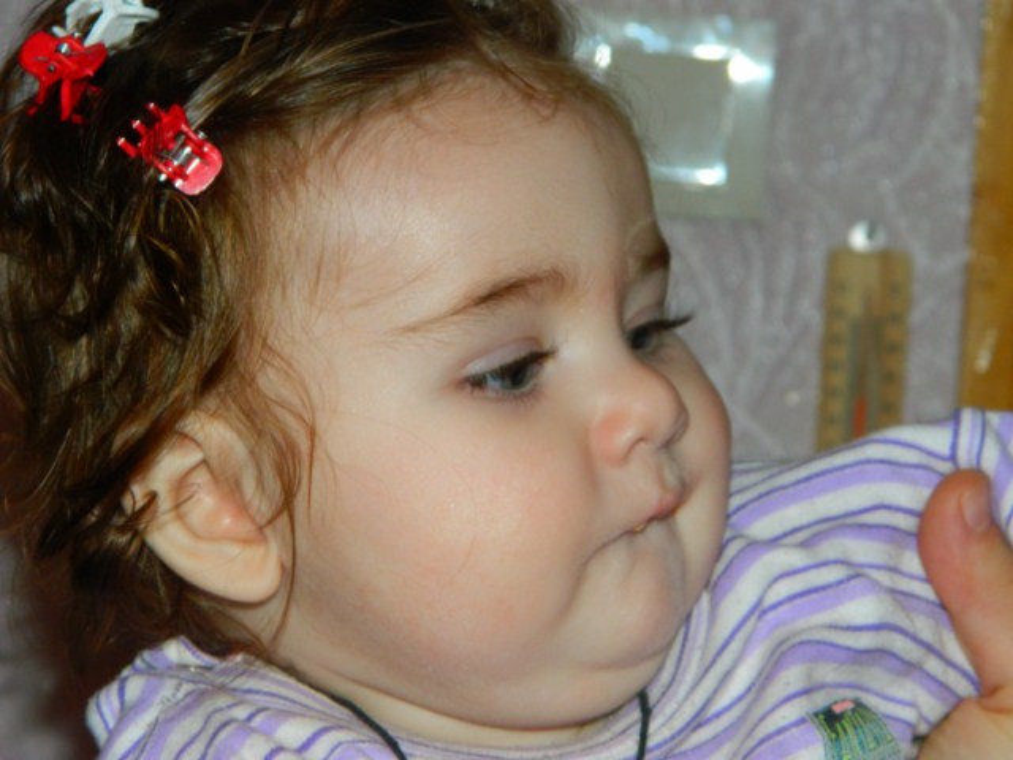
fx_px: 3775
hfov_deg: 15.3
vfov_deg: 11.5
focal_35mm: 129
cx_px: 506
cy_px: 380
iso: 200
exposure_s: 1/30
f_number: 4.7
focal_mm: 23.2
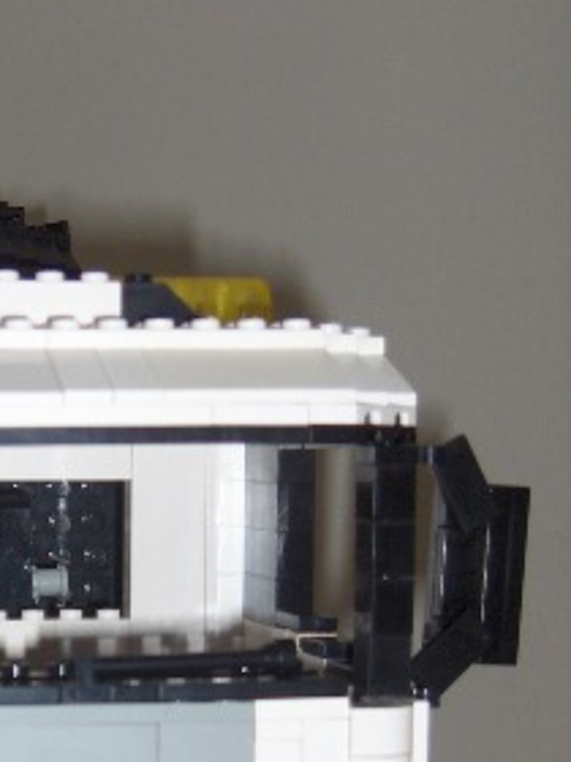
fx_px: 1957
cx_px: -54
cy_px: 591
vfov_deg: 21.8
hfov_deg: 16.1
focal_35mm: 89
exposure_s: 1/60
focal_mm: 8
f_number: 4.8
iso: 100
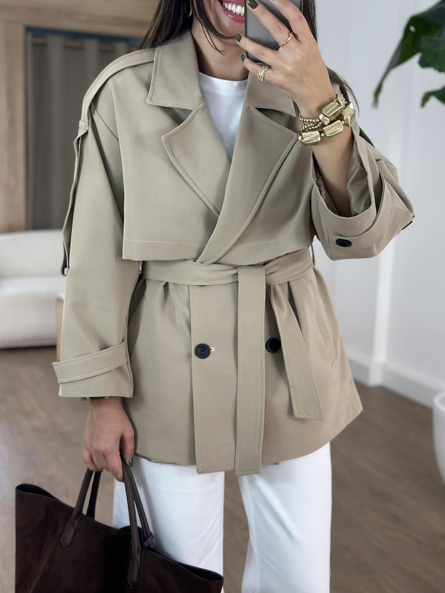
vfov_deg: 38.9
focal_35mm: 49
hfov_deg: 29.7
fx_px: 840
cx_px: 221
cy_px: 296
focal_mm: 6.86
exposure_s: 1/227
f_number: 1.78
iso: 80
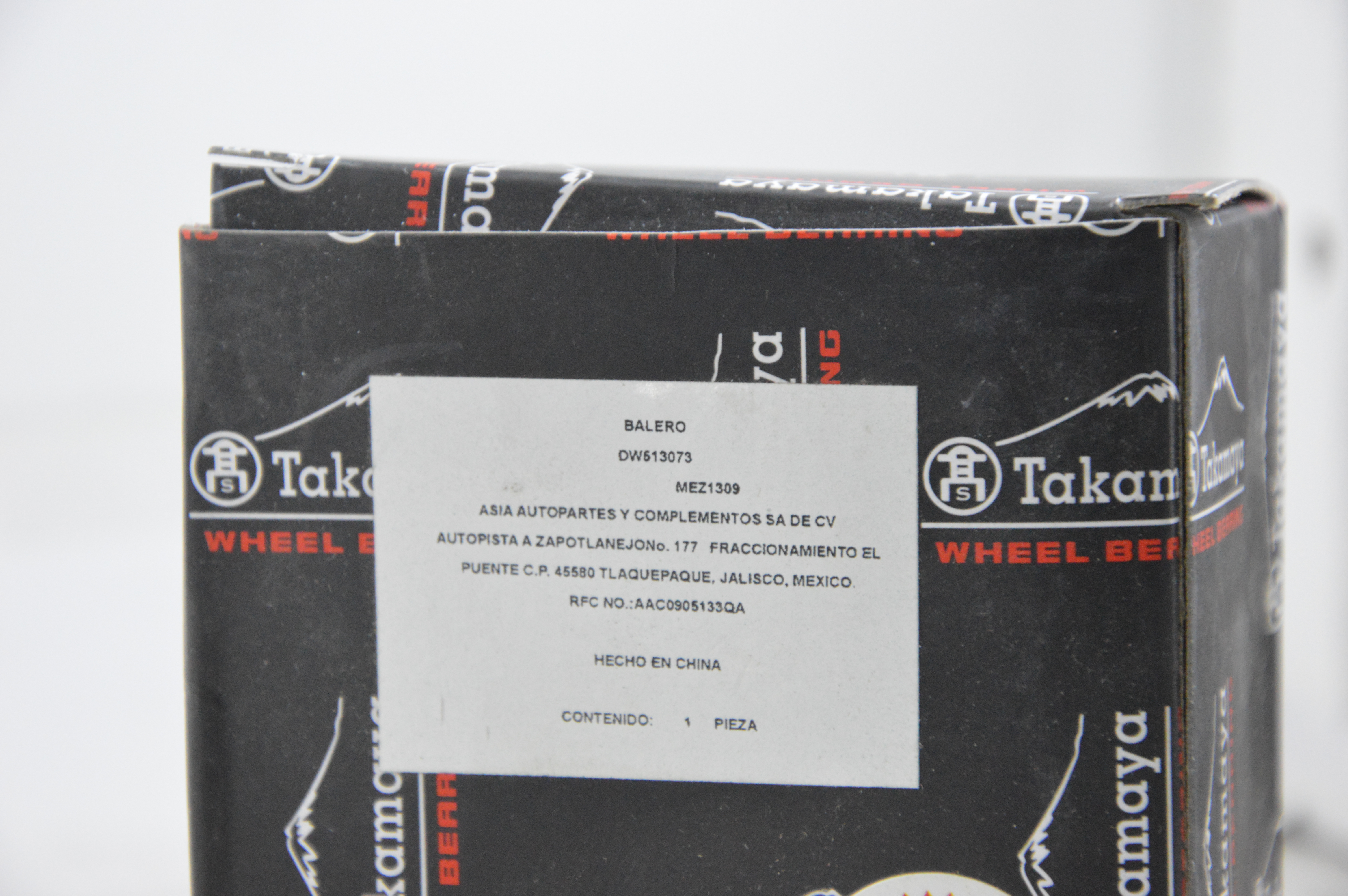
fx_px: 5892
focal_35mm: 158
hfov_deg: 13.1
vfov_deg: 8.7
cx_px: 674
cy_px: 448
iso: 3200
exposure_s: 1/100
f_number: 7.1
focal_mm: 105
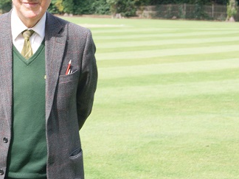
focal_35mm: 147
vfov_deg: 10.1
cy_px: 32
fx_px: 1014
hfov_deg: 13.4
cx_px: 42
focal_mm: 55
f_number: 9
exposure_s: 1/160
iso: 100
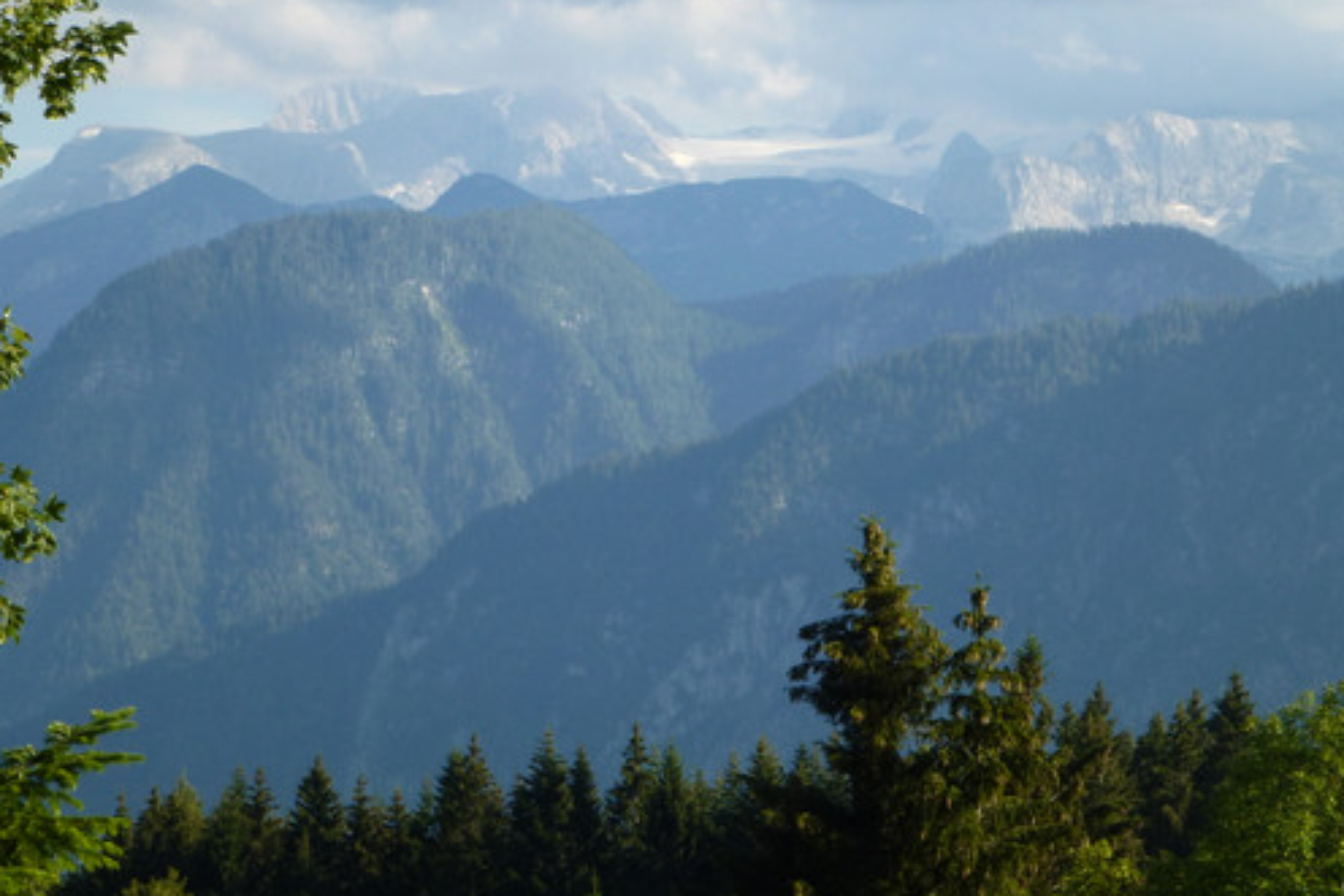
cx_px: 675
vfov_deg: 9.1
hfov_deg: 13.6
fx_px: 5639
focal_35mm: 151
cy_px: 405
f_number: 5.2
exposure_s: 1/320
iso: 100
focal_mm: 23.4
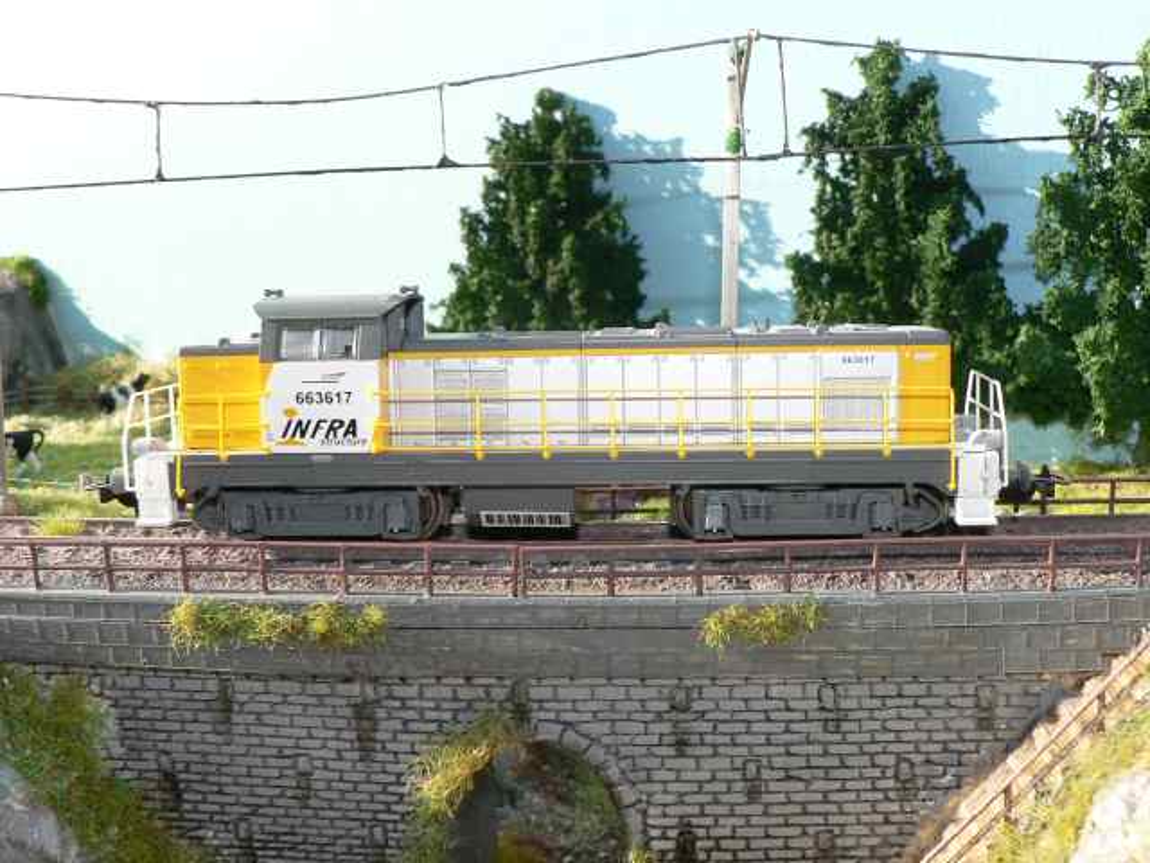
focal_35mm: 36
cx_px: 575
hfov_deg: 51.4
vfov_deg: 39.7
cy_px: 432
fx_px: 1196
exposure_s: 1/200
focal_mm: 6
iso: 80
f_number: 4
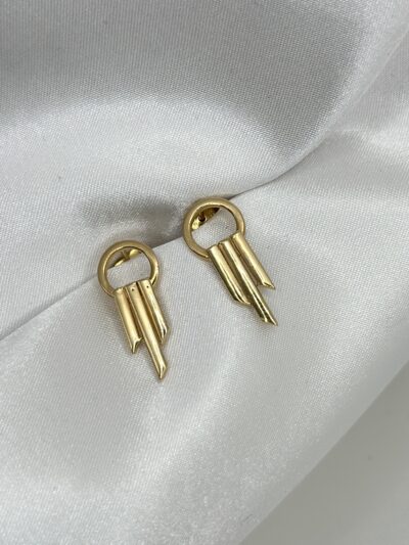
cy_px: 272
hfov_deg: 30.3
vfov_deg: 39.6
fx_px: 756
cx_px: 204
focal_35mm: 48
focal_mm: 6.86
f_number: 1.78
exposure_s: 1/2070
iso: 80
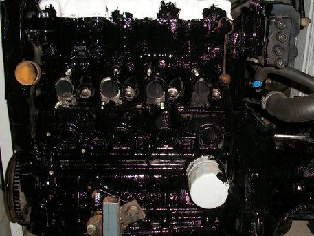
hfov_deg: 38.7
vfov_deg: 29.7
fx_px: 445
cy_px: 128
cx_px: 195
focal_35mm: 49
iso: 80
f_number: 3.1
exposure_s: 1/30
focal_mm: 6.3
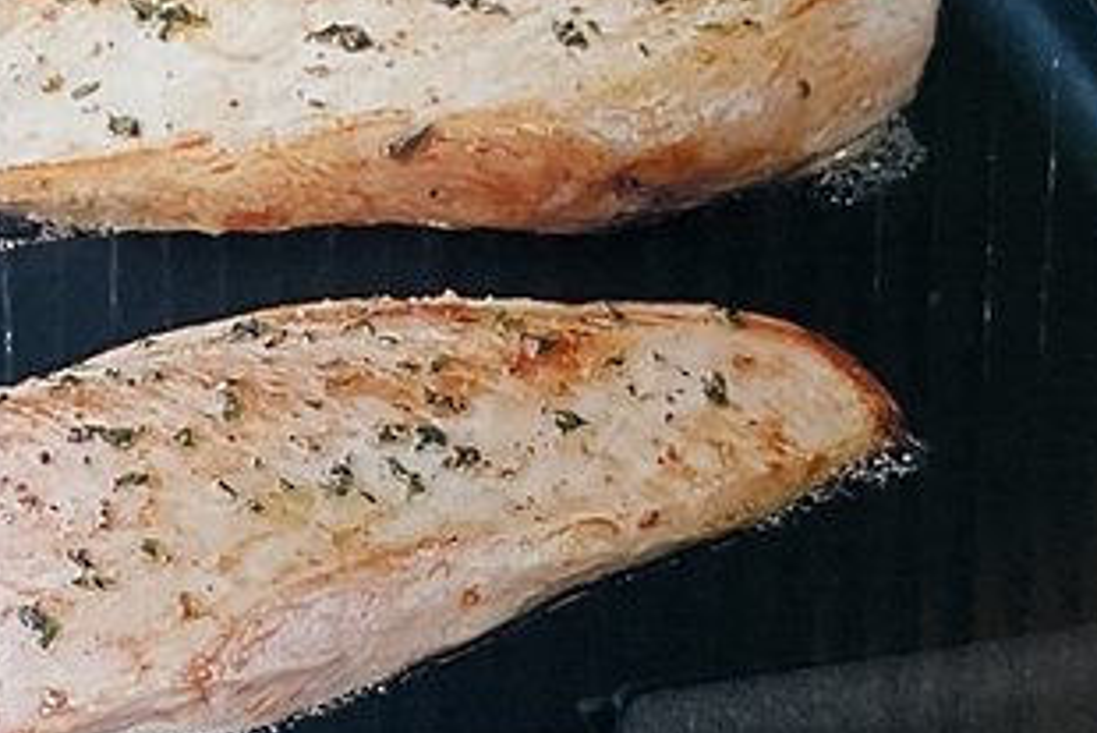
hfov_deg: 13.9
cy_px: 267
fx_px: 4481
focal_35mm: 147
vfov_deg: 9.3
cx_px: 317
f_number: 1.8
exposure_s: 1/60
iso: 40
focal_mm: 3
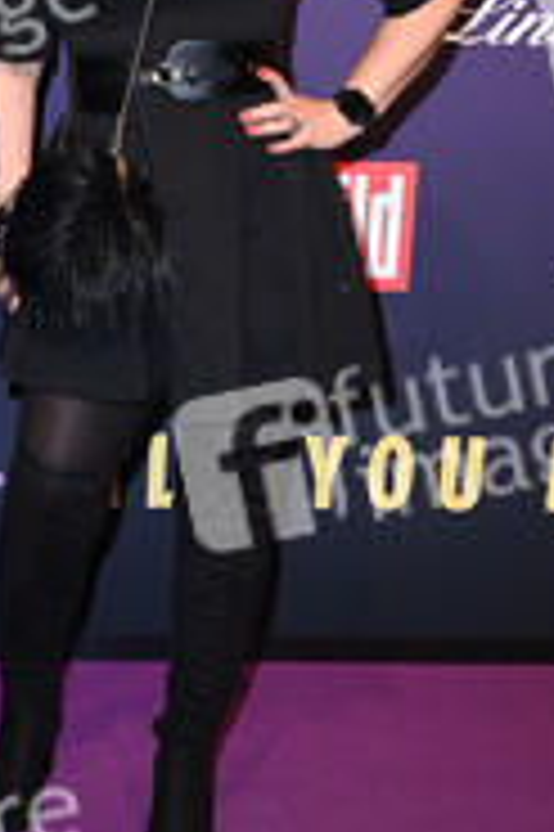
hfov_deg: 17.1
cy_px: 220
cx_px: -5
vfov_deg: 25.7
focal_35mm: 78
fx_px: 1804
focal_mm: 36
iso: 500
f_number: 6.3
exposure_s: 1/250
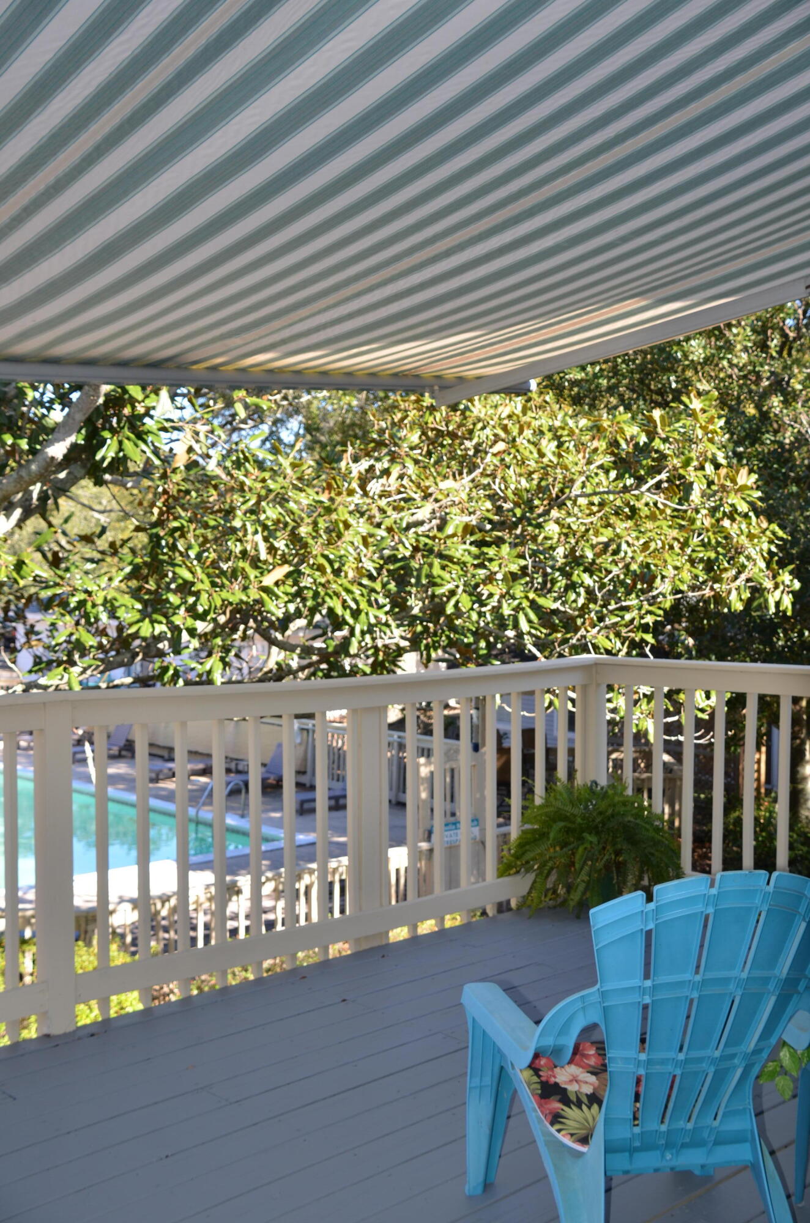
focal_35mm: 39
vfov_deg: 49.6
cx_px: 405
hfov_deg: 34.1
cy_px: 612
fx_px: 1323
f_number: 4
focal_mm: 26
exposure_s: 1/250
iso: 125
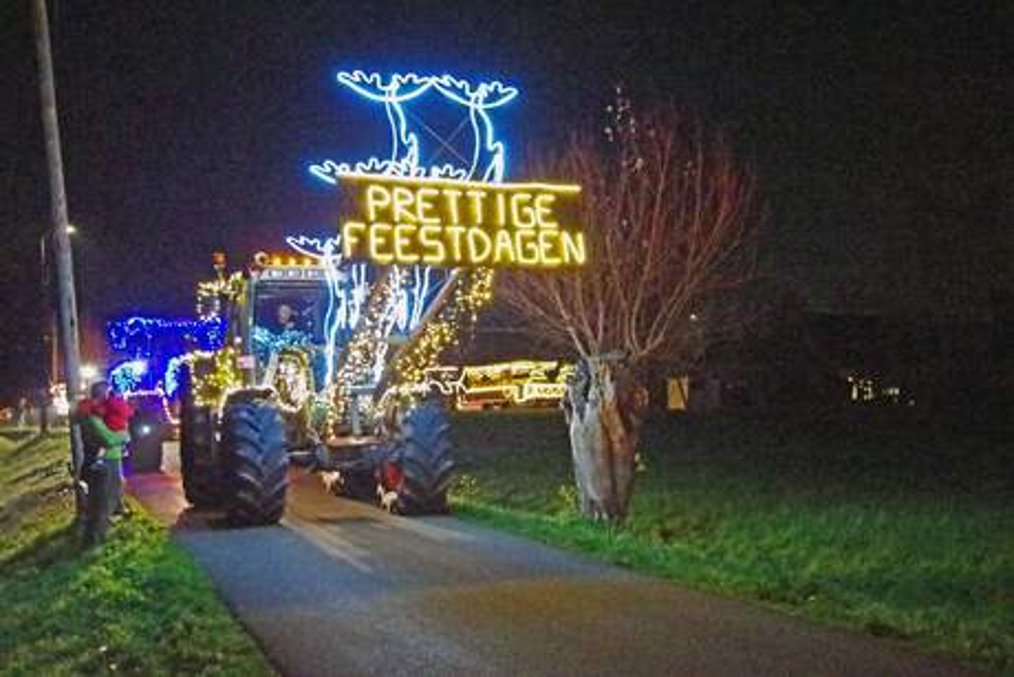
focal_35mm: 42
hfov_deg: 46.4
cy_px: 338
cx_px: 507
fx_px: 1183
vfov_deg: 31.9
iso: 12800
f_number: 4
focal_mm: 28
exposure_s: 1/60
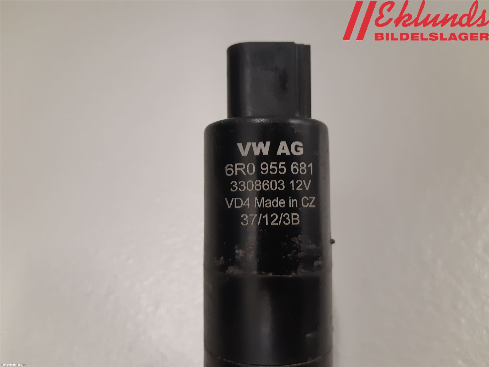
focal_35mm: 26
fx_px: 367
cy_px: 184
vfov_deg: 53.1
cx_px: 244
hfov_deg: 67.3
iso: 200
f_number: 1.7
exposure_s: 1/50
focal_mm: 3.93
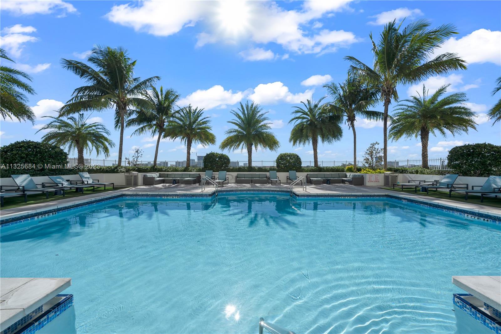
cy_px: 167
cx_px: 250
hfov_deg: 112.6
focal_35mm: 12
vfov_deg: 90.0
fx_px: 167
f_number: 11
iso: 50
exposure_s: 1/160
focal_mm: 12
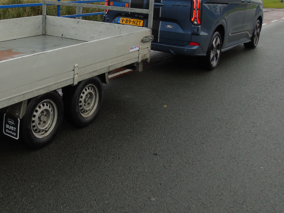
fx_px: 369
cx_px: 51
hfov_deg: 40.1
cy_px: 44
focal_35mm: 45
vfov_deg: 31.4
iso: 80
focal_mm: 4.4
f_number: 3.4
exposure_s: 1/200
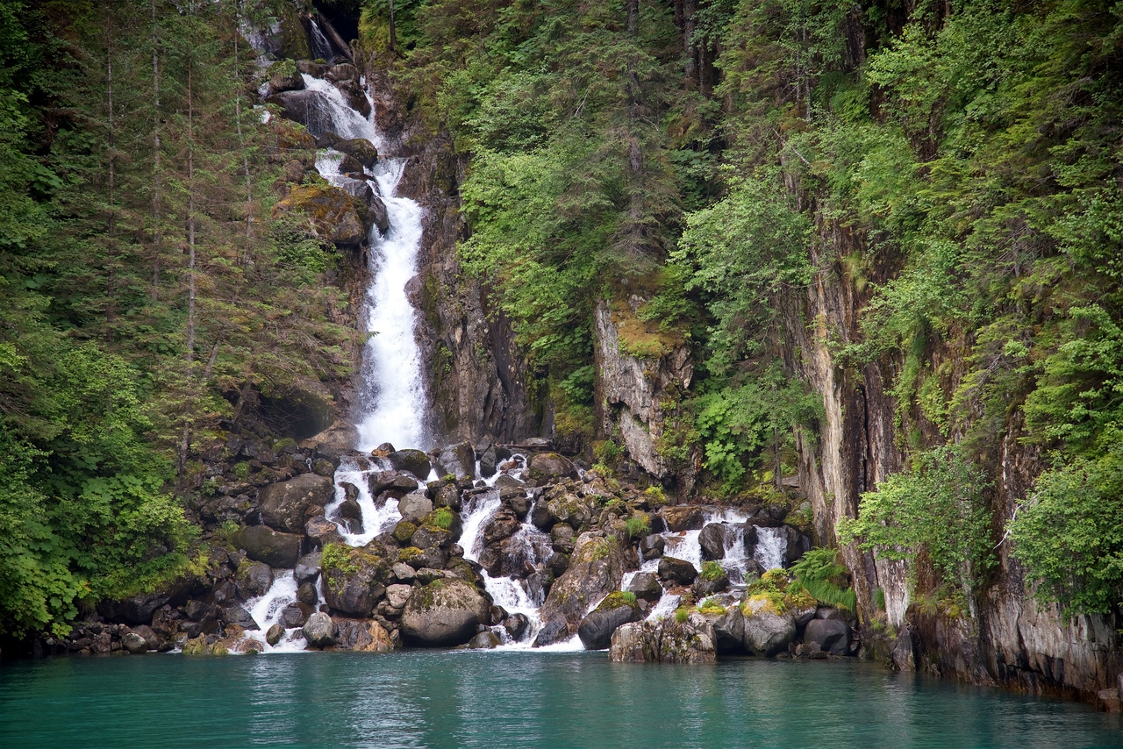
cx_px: 562
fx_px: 3744
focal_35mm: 120
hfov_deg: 17.1
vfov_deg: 11.4
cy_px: 374
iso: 320
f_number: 4
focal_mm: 120
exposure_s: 1/250
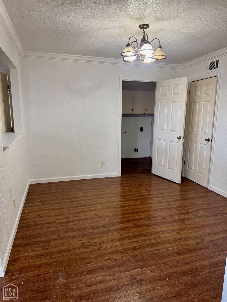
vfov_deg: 71.6
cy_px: 151
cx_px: 114
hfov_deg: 56.8
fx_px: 210
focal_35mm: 24
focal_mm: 6.76
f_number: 1.78
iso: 160
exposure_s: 1/60
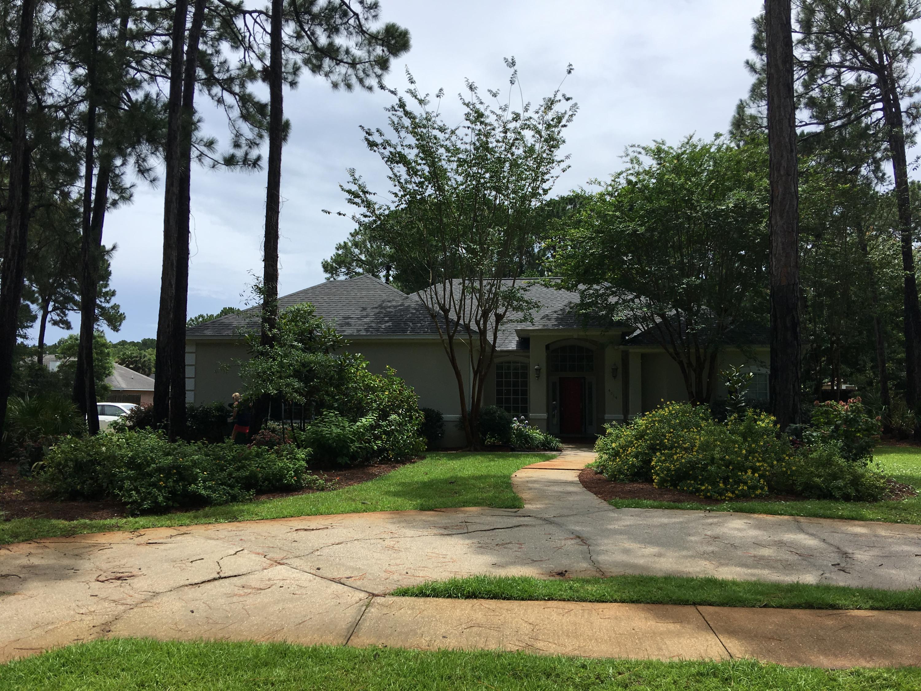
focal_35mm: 29
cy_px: 346
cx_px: 460
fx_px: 772
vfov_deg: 48.2
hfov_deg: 61.7
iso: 25
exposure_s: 1/2024
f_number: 2.2
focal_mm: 4.15
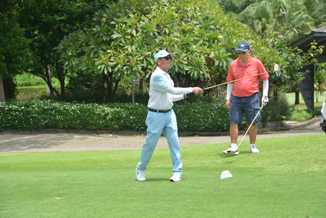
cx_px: 163
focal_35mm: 93
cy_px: 109
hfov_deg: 21.9
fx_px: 842
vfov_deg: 14.7
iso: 400
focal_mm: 62
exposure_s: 1/1000
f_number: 5.6
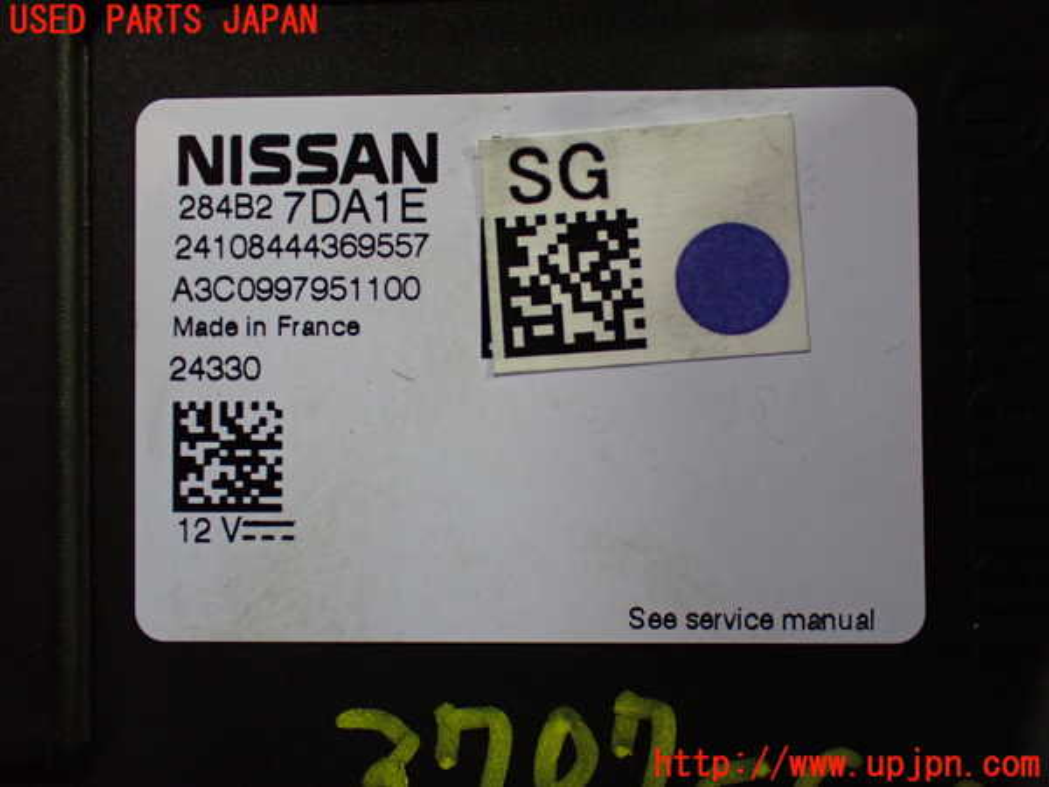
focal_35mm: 38
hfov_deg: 49.0
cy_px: 394
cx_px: 524
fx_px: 1152
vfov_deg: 37.7
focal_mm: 6.83
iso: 800
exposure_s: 1/100
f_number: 2.7
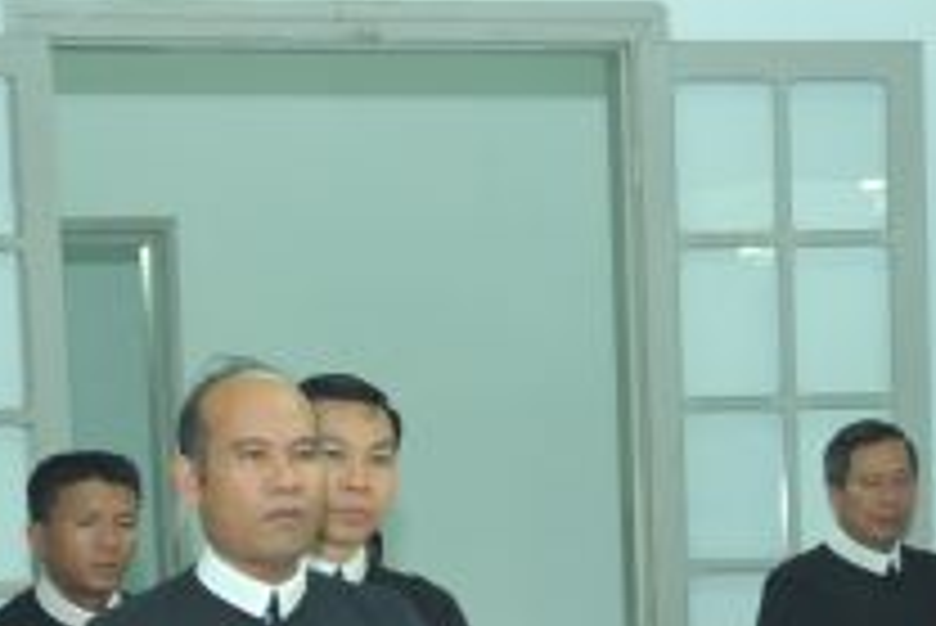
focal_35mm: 166
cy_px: 896
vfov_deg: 8.1
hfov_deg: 12.3
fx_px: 4319
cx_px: 648
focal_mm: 46
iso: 2000
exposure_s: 1/60
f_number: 4.5
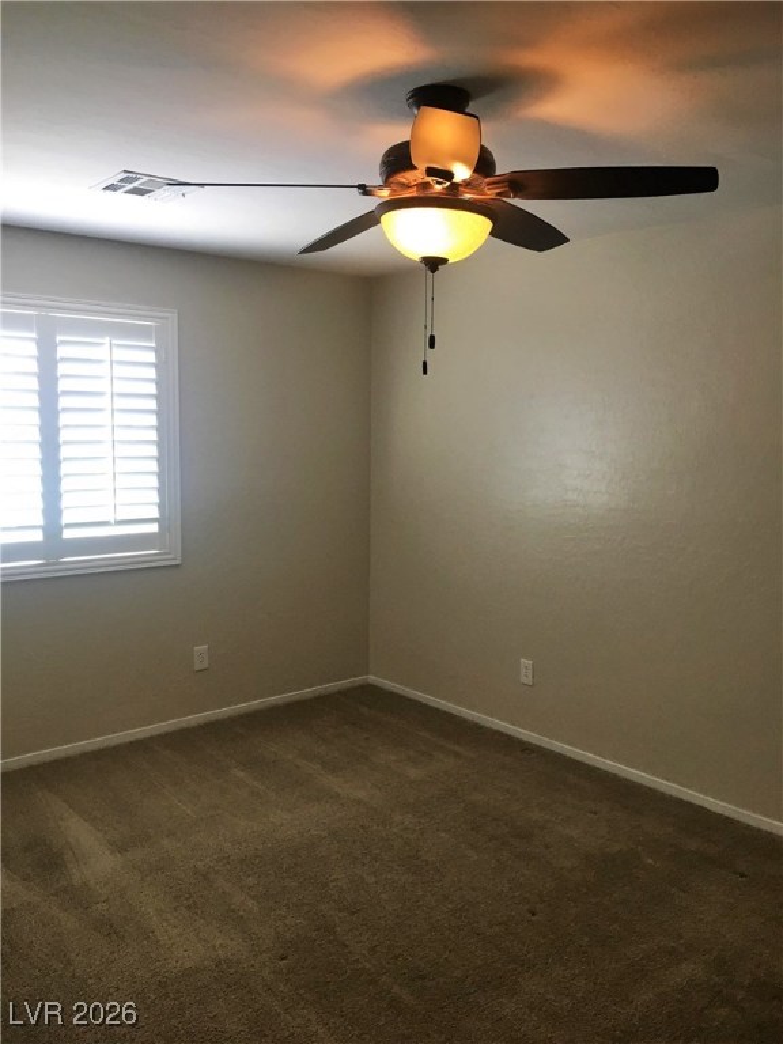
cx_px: 392
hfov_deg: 48.2
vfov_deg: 61.7
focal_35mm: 29
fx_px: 875
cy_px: 522
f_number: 2.2
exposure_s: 1/30
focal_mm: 4.15
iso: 40
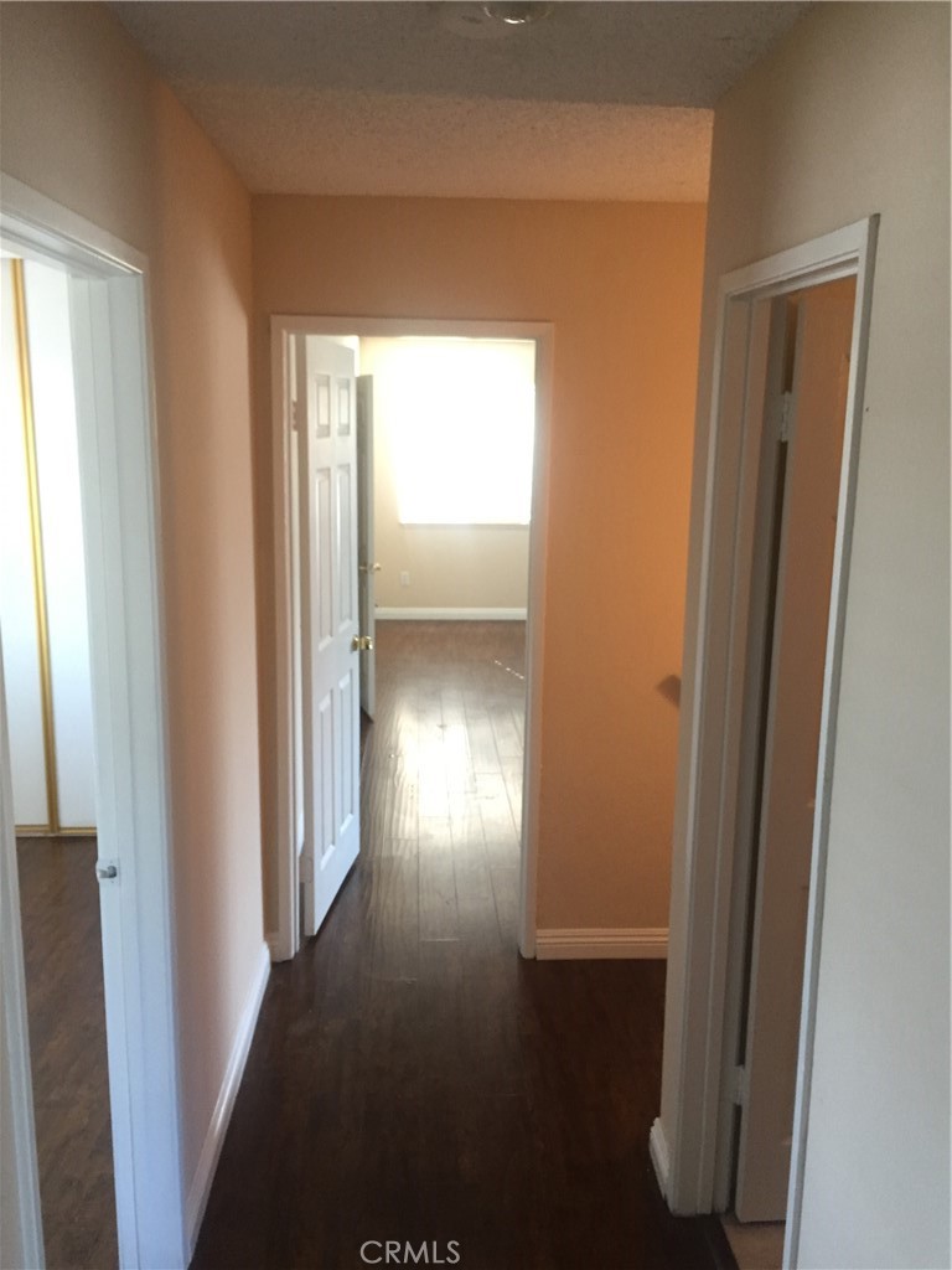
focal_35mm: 29
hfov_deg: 48.2
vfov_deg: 61.7
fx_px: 1063
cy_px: 635
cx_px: 476
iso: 160
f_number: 2.2
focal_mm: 4.15
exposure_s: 1/30
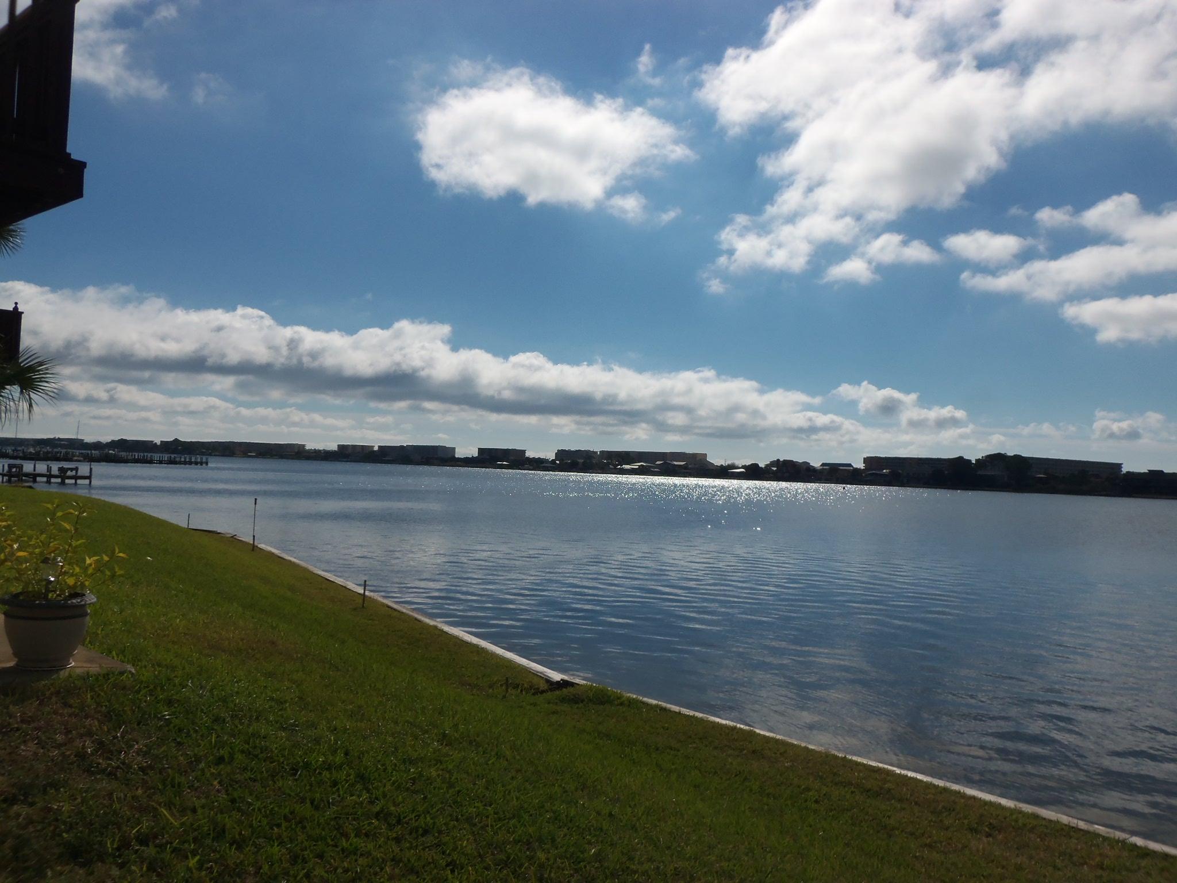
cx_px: 588
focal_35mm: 28
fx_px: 952
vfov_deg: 49.7
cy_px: 442
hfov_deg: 63.4
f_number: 8.6
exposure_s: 1/640
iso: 64
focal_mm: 5.1
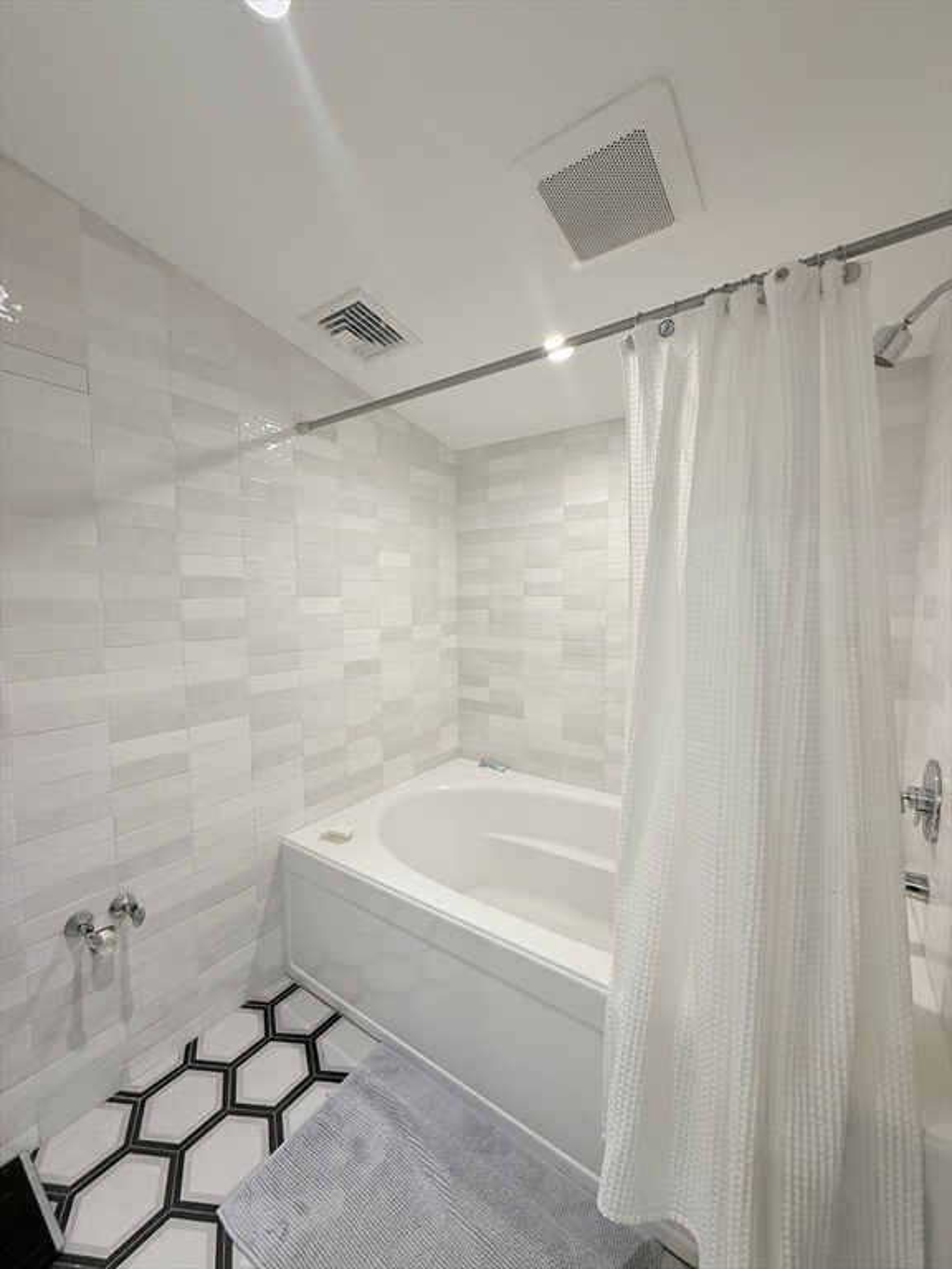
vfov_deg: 102.1
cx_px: 476
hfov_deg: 85.7
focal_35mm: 14
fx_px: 513
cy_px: 634
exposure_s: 1/120
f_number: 2.2
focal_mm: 2.22
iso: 160
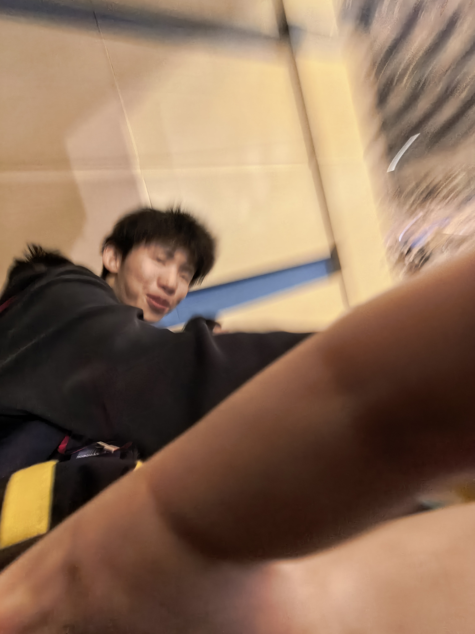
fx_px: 238
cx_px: 238
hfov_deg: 89.9
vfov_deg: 106.2
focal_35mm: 13
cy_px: 317
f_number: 2.2
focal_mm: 1.76
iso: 500
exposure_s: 1/33.3
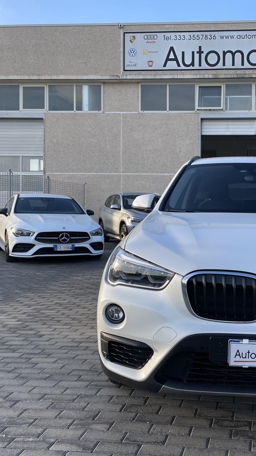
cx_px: 230
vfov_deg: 52.8
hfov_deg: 29.9
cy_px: 227
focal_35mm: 38
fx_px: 459
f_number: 1.6
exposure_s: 1/779
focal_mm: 4.2
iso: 32
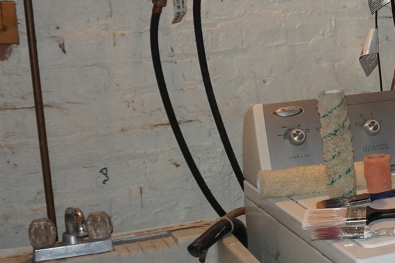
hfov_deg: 21.6
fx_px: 893
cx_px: 560
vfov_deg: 16.8
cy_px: 152
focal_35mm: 81
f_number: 7.1
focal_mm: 19
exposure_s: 1/60
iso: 800
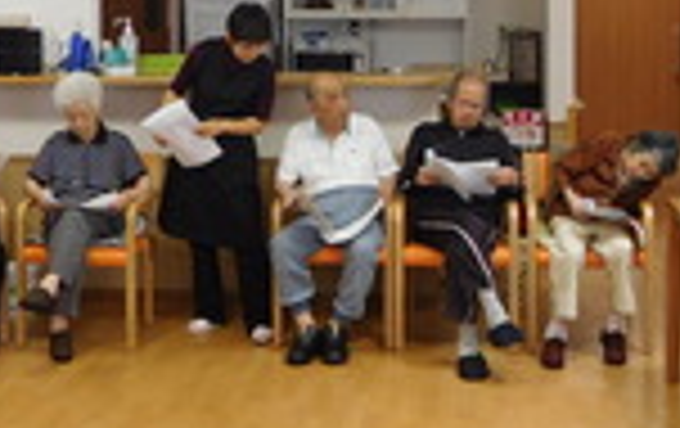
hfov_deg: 29.3
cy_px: 14
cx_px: 333
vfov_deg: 18.3
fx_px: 1300
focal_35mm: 70
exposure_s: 1/30
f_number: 3.4
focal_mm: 4.5
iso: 220
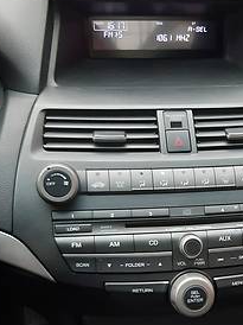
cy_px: 243
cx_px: 211
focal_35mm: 57
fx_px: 534
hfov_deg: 25.0
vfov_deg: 33.2
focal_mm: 3.9
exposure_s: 1/33
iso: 250
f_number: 1.7
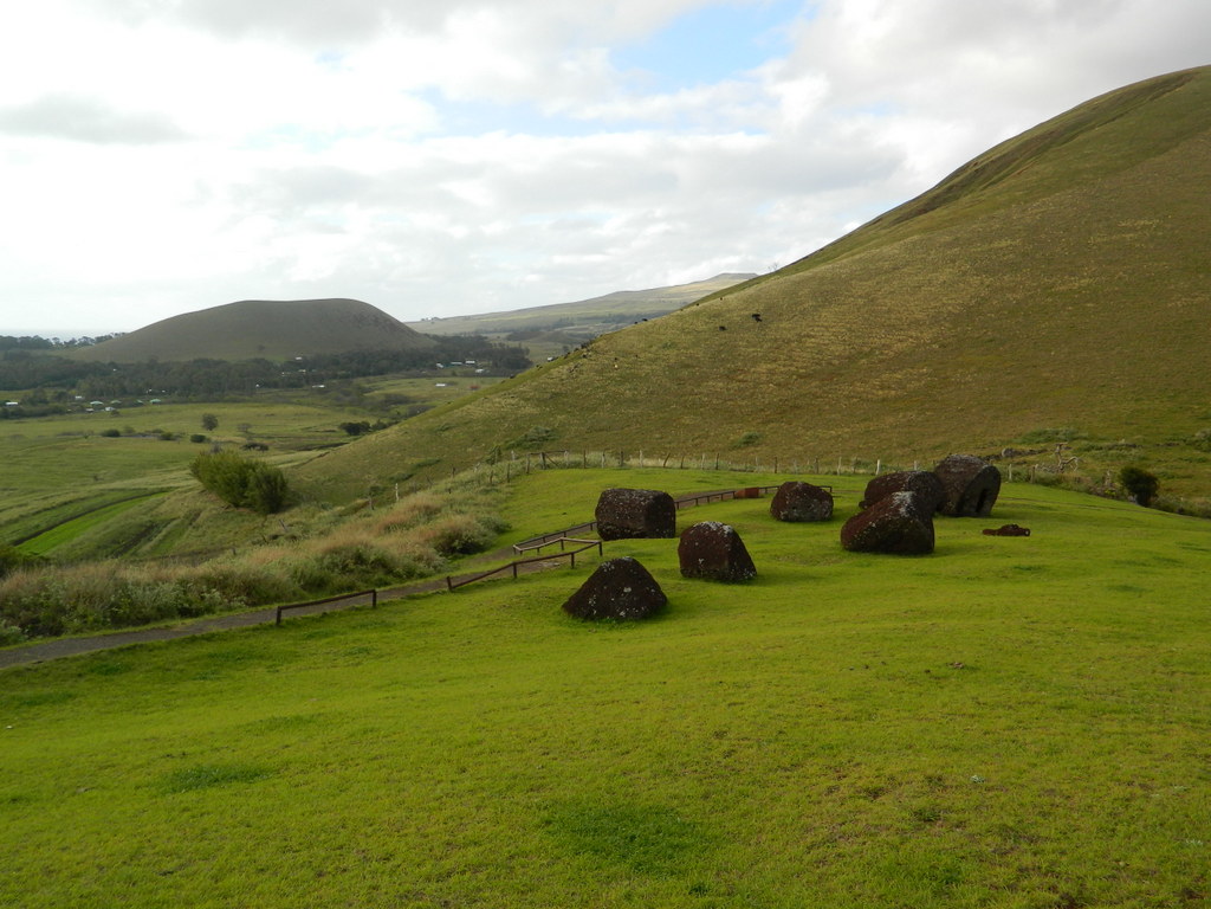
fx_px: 1084
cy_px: 454
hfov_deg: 58.4
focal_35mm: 31
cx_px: 606
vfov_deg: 45.4
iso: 80
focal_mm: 5.6
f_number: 3.2
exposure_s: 1/400
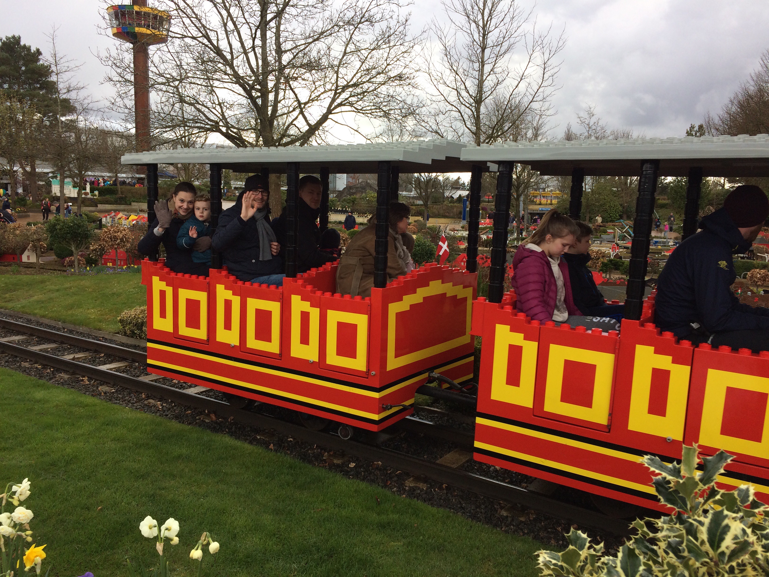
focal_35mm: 29
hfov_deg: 61.7
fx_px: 644
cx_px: 384
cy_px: 288
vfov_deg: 48.2
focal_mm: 4.15
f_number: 2.2
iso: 32
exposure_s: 1/354
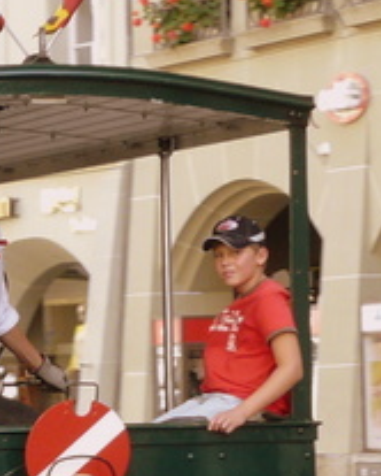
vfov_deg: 6.6
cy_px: 448
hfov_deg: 5.3
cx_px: 18
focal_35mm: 292
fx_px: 4110
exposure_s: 1/80
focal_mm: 10.2
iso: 100
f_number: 3.2
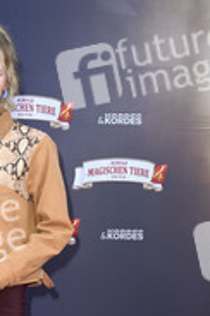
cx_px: -12
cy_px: 326
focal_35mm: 122
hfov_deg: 11.1
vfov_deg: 16.4
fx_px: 1071
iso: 640
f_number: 5.6
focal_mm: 56
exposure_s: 1/250
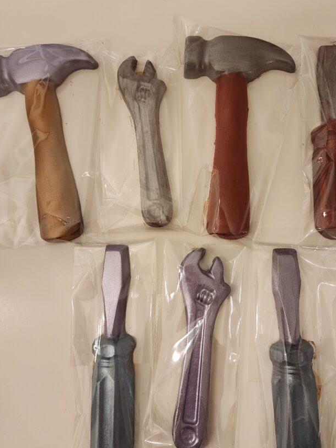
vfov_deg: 61.7
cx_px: 180
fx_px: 375
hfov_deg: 48.2
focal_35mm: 29
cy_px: 219
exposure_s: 1/120
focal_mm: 6.4
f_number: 1.8
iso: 800
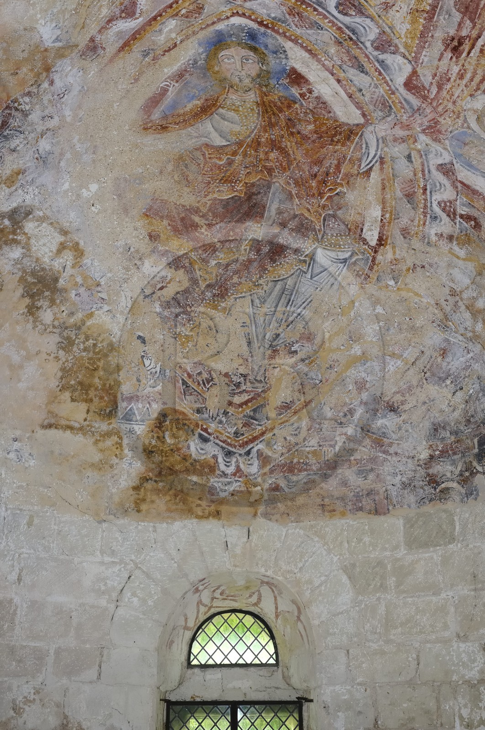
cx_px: 242
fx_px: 851
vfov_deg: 46.5
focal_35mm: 42
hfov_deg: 31.8
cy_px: 365
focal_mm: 28
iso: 100
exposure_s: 1/3.33
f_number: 10
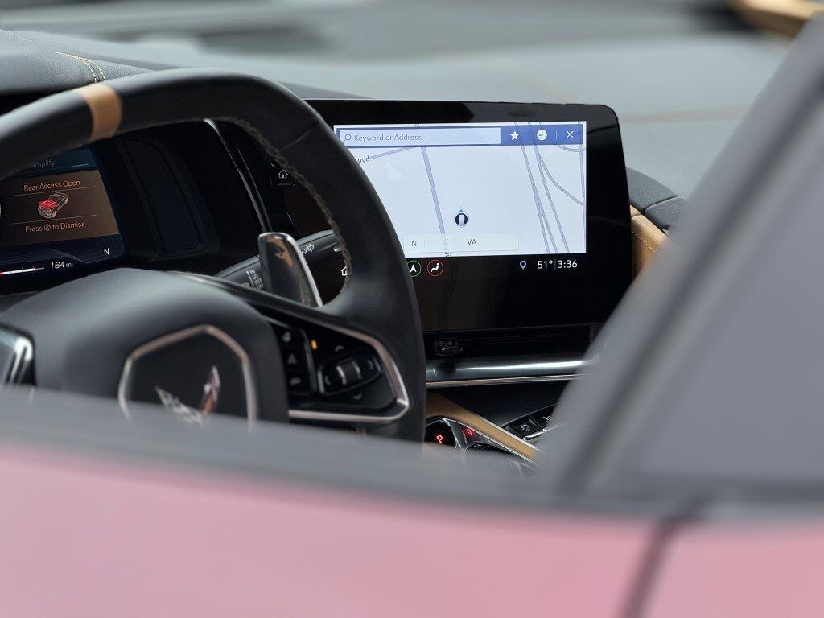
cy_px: 309
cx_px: 412
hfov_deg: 16.4
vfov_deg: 12.3
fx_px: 2856
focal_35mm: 120
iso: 50
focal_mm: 15.66
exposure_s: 1/195
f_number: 2.8
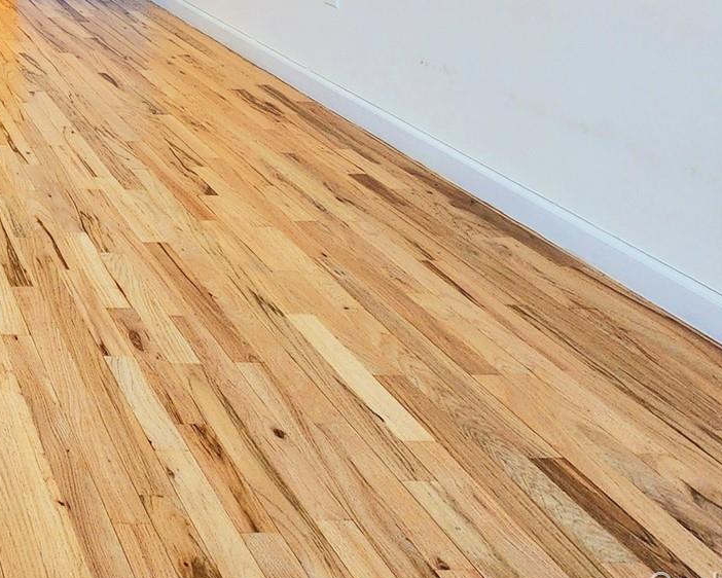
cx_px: -195
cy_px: -181
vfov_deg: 30.9
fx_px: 791
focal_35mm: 37
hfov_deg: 35.4
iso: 160
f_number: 2.2
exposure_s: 1/60.2
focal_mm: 2.2
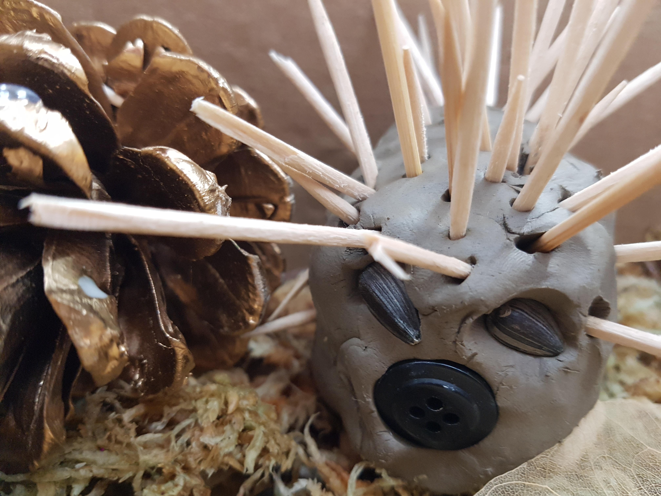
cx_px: 330
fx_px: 496
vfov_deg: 53.1
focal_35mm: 26
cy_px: 248
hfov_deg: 67.3
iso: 320
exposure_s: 1/50
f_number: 1.7
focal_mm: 4.2
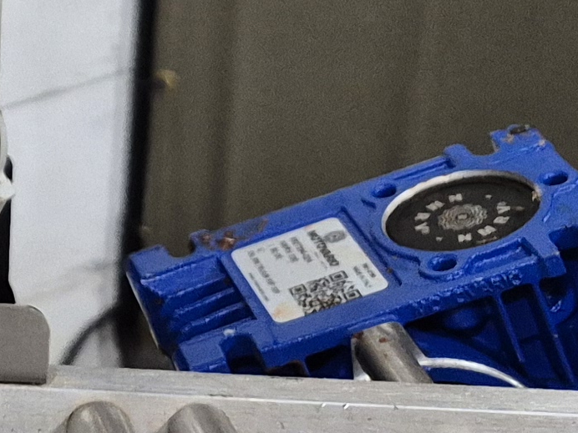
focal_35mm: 133
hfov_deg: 12.2
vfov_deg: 10.1
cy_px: -516
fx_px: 2221
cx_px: -753
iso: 400
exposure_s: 1/120
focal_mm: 5.4
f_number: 1.8
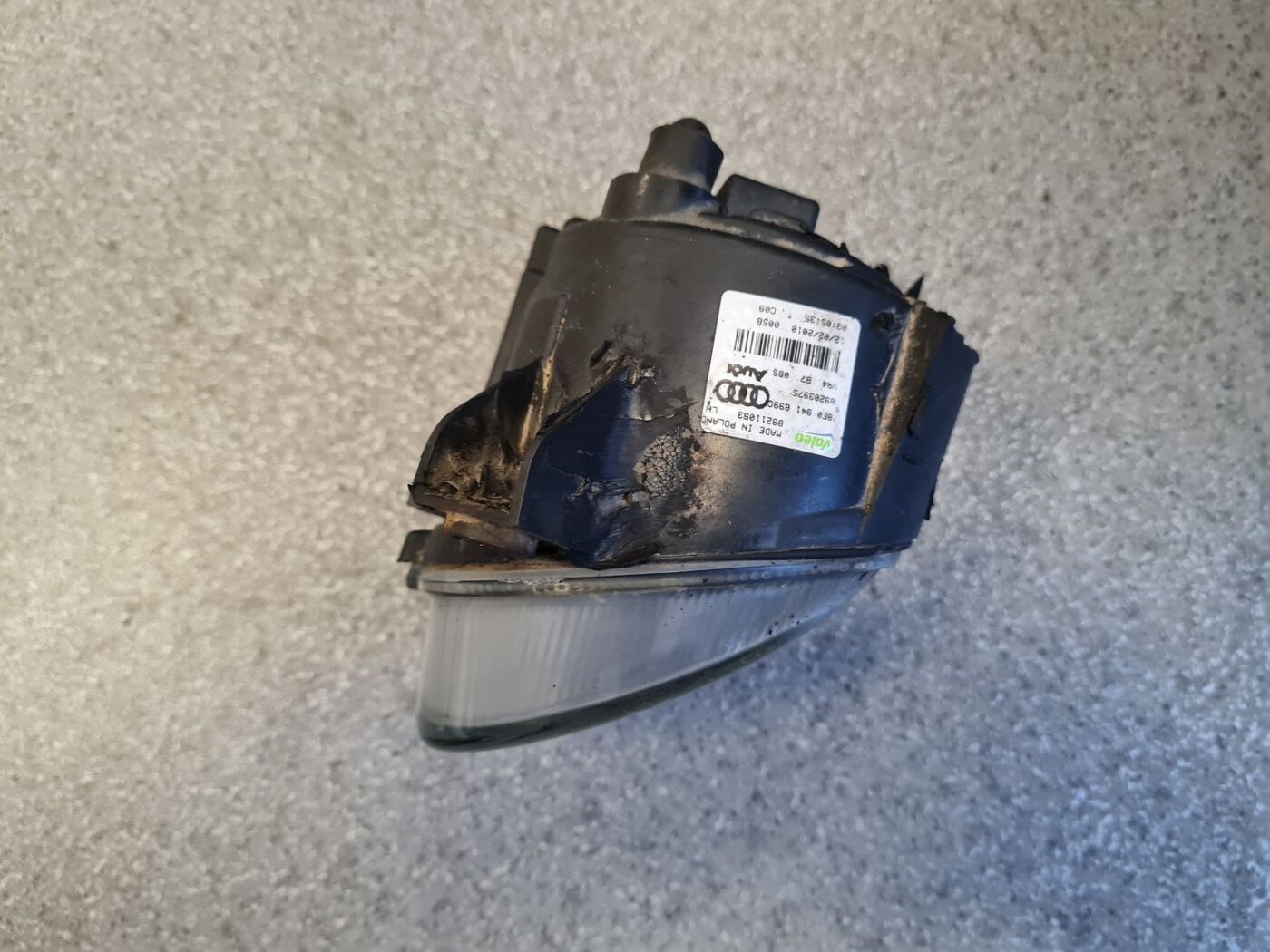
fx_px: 954
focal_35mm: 26
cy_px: 476
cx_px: 635
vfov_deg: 53.1
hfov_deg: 67.3
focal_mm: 5.4
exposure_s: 1/100
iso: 320
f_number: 1.8
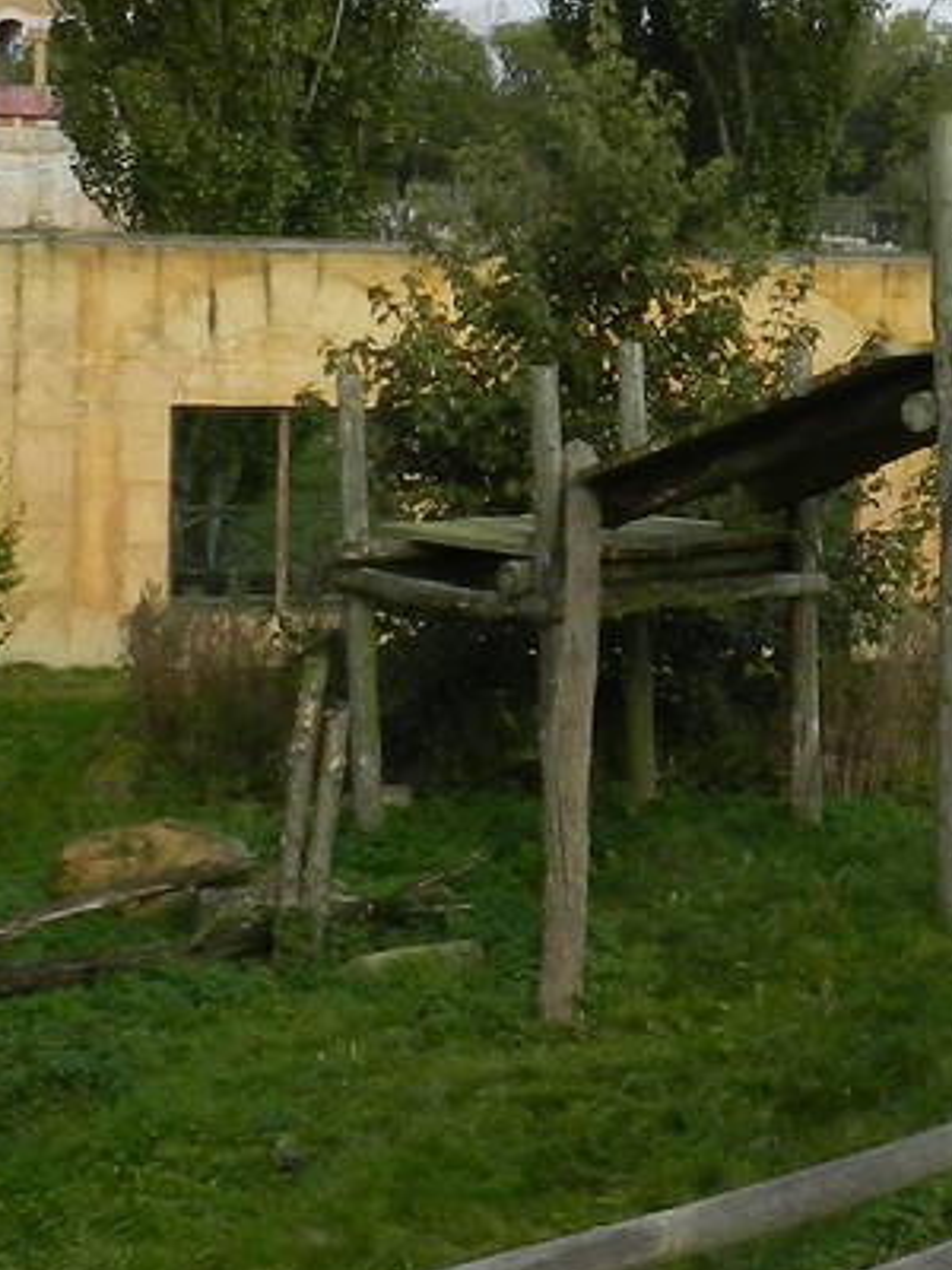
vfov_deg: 21.2
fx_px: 3374
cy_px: 451
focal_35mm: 92
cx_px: 825
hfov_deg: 15.9
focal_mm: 4
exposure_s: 1/640
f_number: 3.4
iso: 160
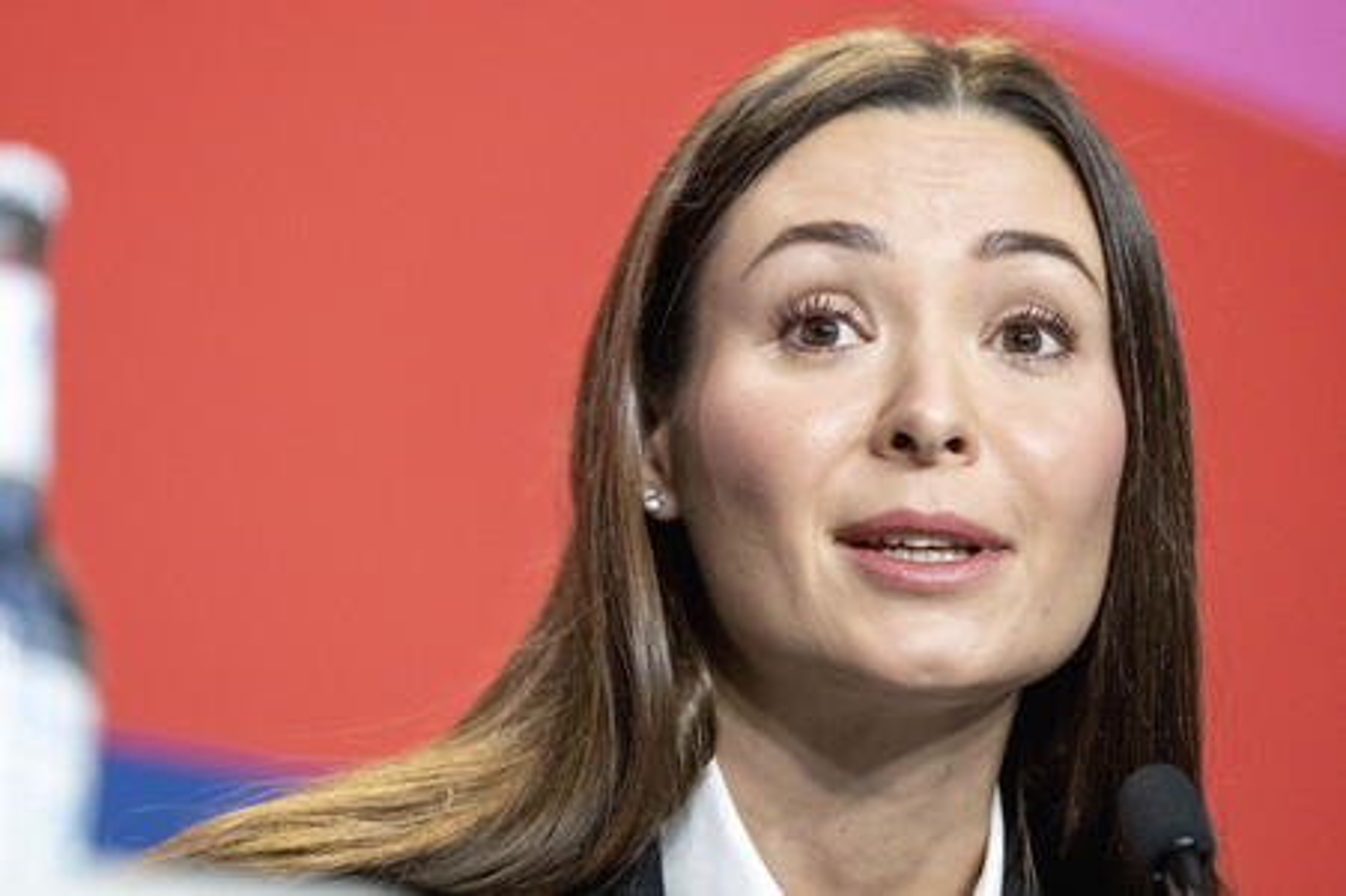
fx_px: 7846
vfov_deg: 6.5
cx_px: 673
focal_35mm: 210
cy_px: 448
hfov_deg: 9.8
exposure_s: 1/300
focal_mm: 140
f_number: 2.8
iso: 2500
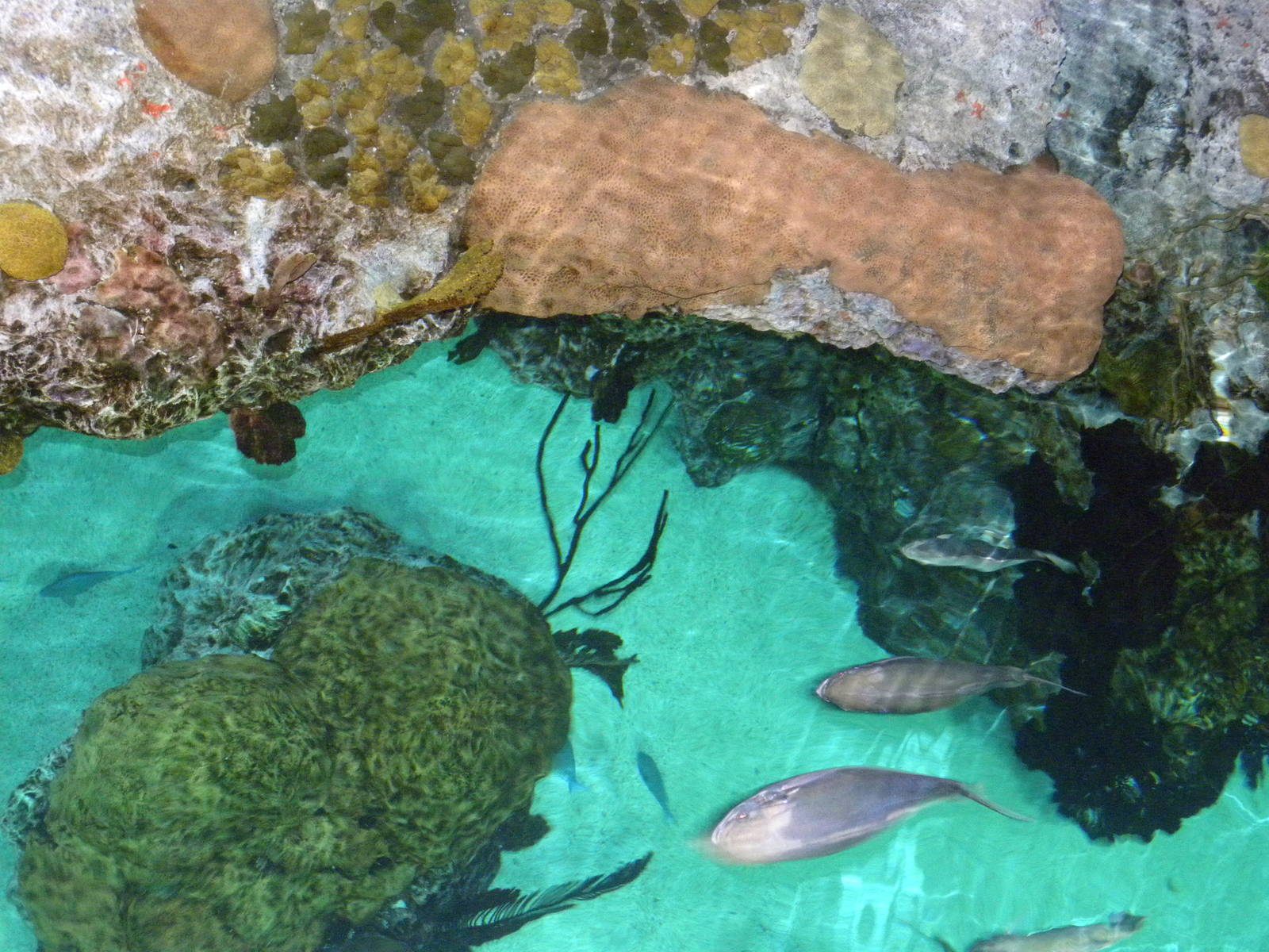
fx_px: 1503
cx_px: 634
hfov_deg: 45.8
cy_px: 476
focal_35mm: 41
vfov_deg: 35.1
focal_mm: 7.3
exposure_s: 1/30
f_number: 3.2
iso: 561
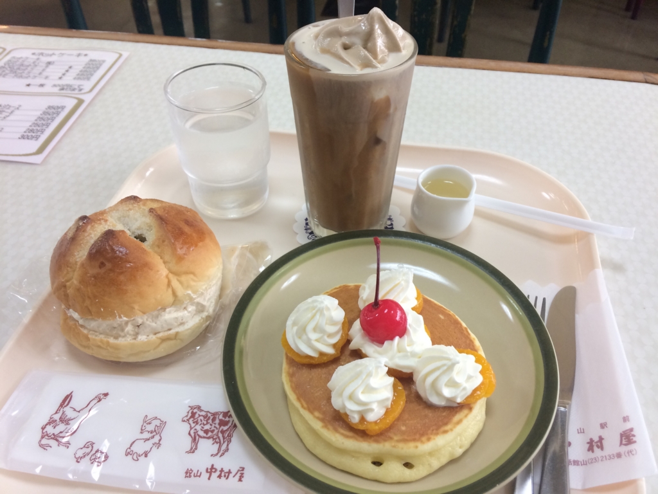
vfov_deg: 48.2
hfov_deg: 61.7
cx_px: 329
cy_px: 247
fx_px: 551
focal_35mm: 29
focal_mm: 4.15
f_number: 2.2
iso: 40
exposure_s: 1/33
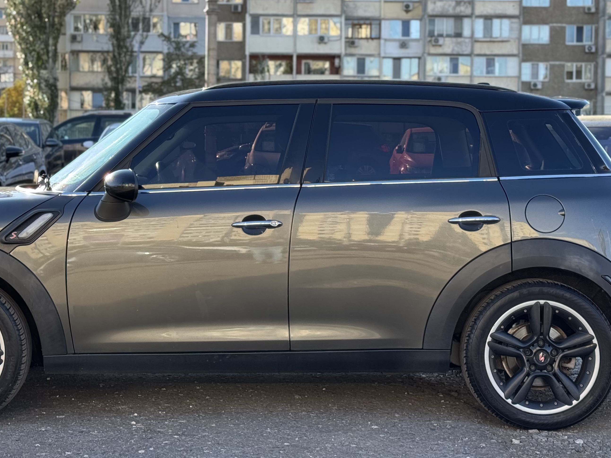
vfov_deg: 19.6
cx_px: 250
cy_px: 168
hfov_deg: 25.9
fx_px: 1324
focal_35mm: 75
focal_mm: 6.76
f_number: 1.78
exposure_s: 1/445
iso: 64
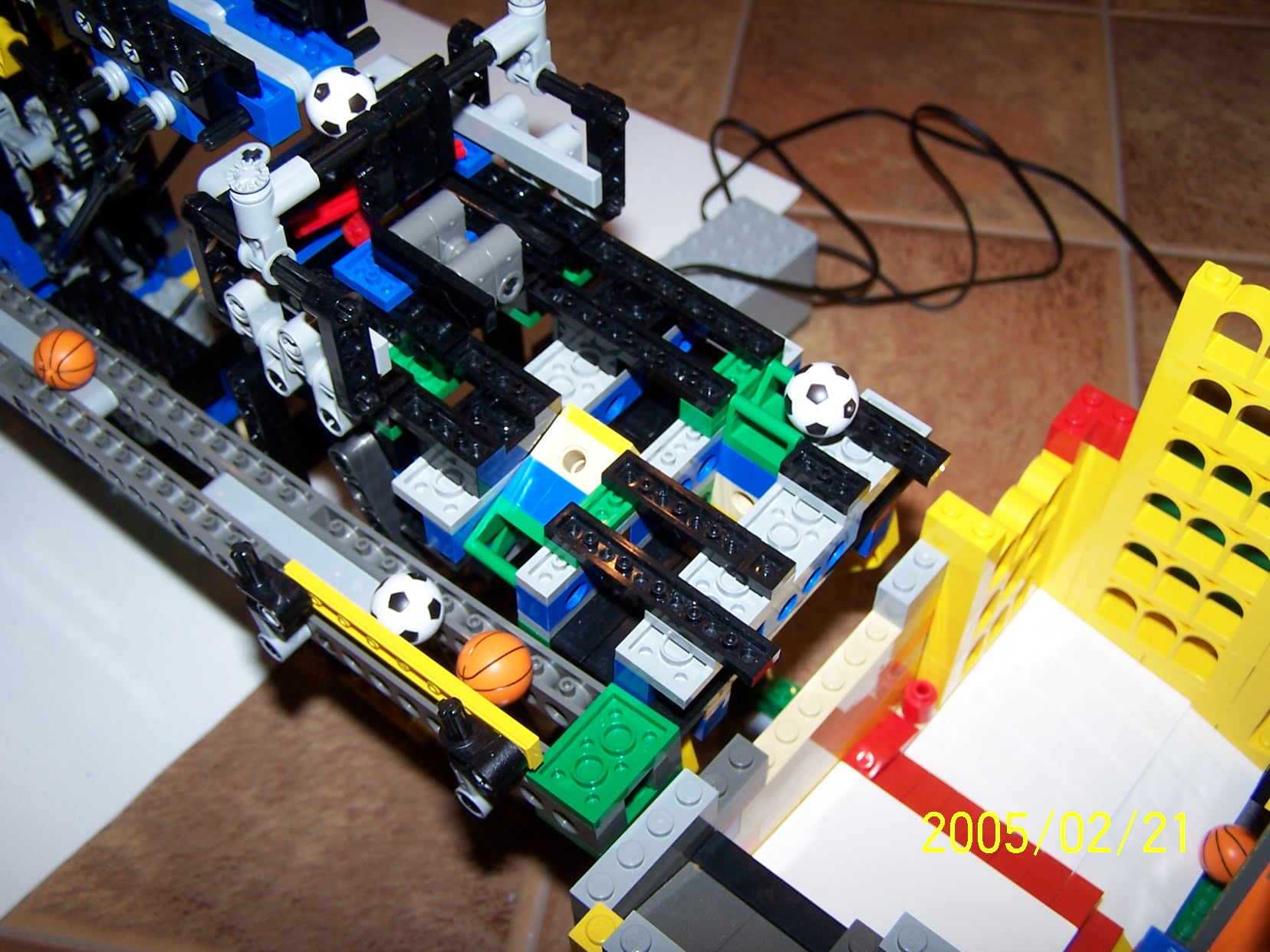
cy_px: 476
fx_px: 1394
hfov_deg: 49.0
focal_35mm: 38
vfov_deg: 37.7
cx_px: 635
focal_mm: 6.3
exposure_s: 1/60
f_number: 2.8
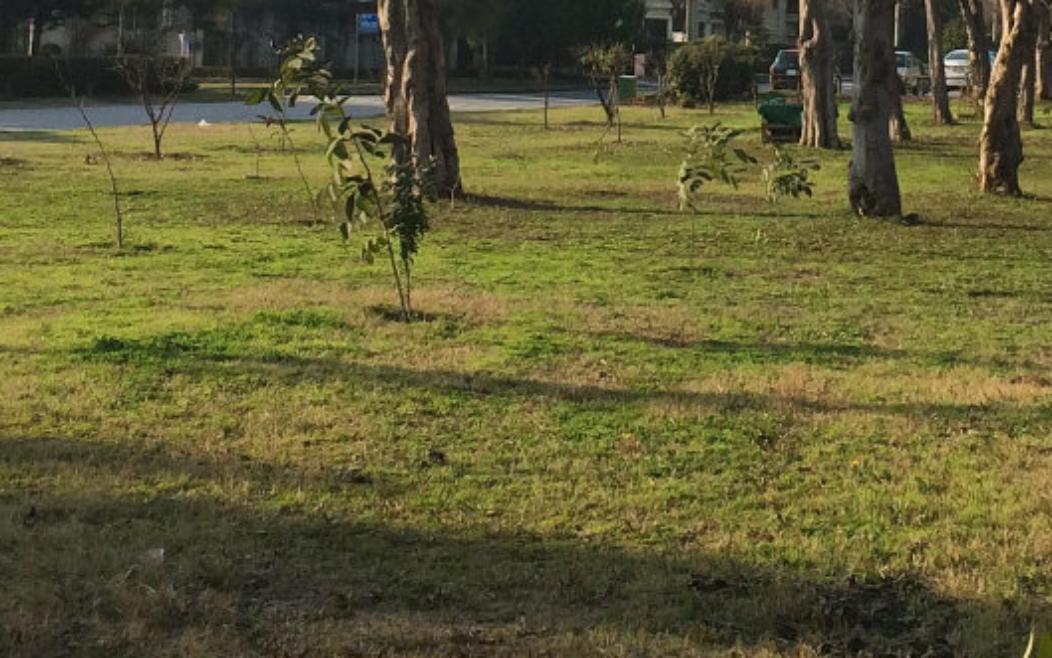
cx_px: 768
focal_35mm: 93
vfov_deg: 13.5
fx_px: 2667
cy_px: -211
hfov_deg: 22.1
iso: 32
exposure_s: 1/1244
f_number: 2.2
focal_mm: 4.15
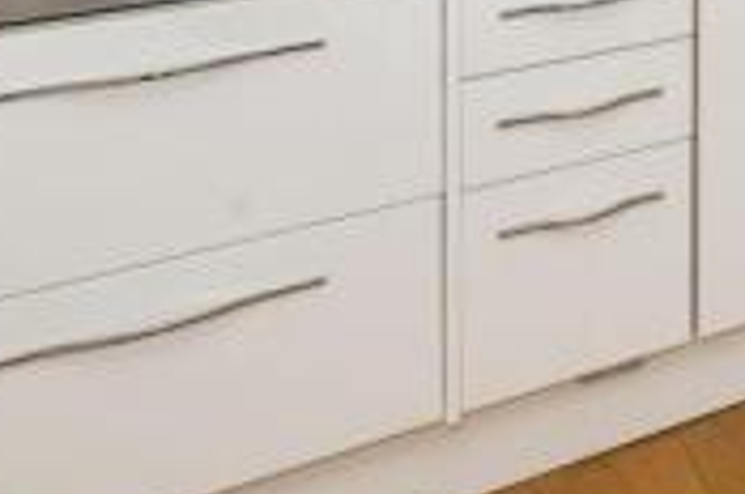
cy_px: -360
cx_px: 1124
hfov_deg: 25.2
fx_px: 1239
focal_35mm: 60
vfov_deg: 18.4
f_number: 8
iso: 200
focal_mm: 16
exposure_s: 1/6
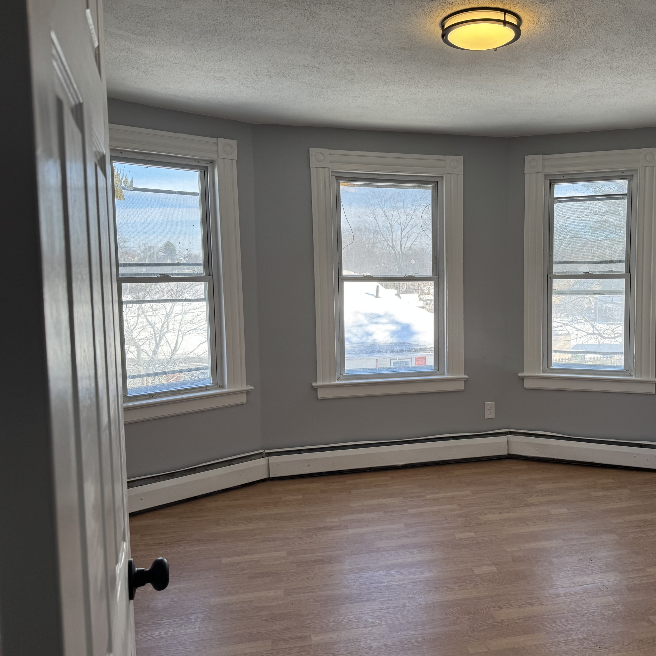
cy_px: 324
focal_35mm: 29
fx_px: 622
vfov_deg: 55.6
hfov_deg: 54.5
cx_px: 439
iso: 80
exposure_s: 1/285
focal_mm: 6.76
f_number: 1.78
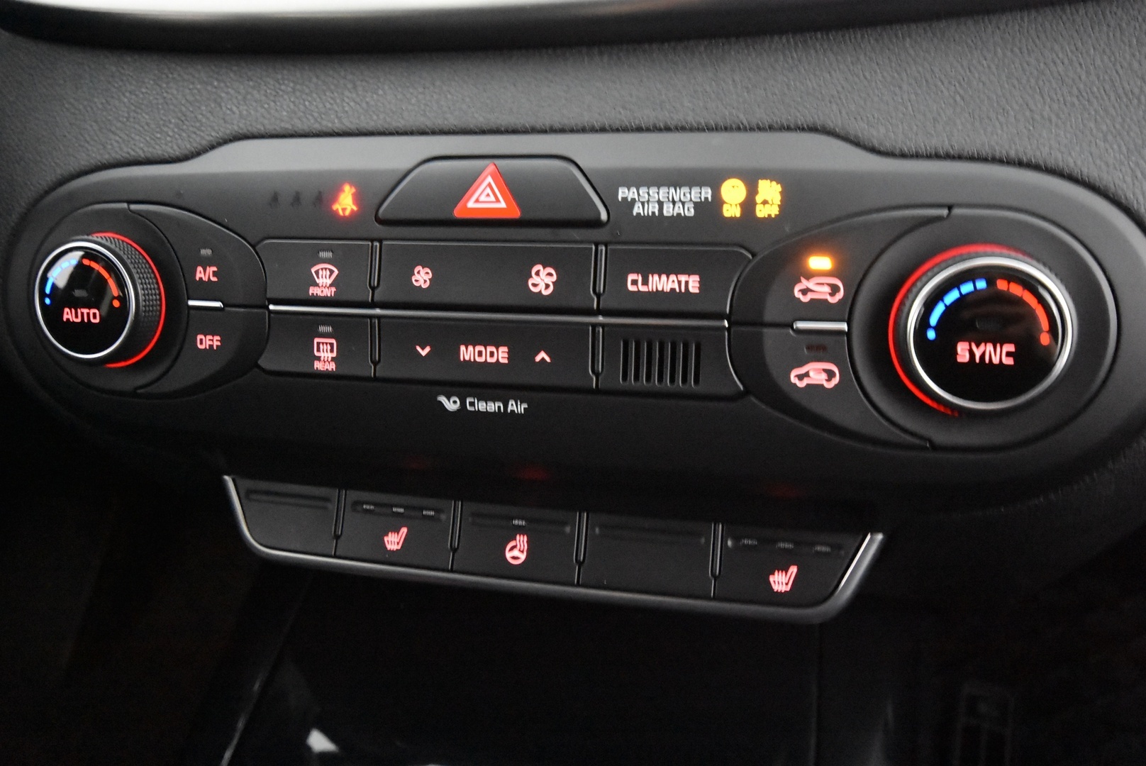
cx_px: 573
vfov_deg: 43.7
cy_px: 383
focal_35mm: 30
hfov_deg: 61.9
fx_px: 956
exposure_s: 1/25
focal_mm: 20
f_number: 5.6
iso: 12800
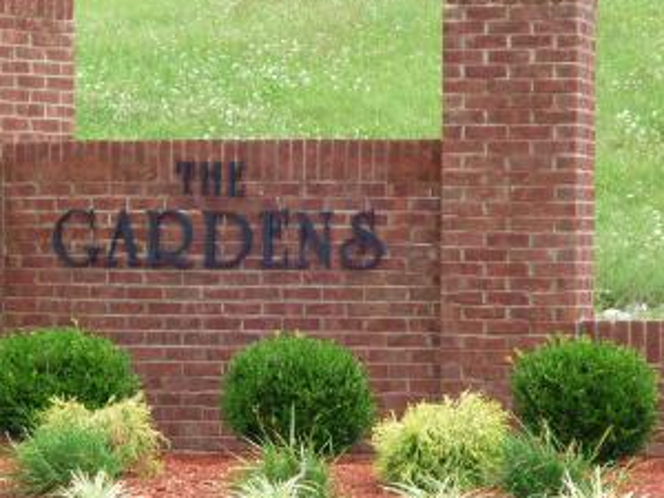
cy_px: 246
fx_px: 4373
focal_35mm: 228
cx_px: 263
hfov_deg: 8.7
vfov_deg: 6.5
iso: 80
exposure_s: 1/160
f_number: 5.1
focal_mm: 17.7
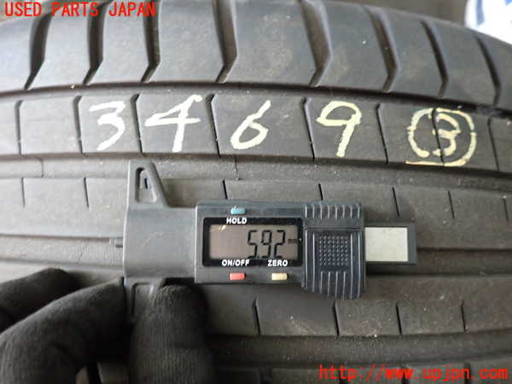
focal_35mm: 25
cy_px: 192
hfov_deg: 69.4
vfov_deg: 54.9
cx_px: 256
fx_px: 370
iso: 500
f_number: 2
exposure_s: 1/30
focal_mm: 4.5
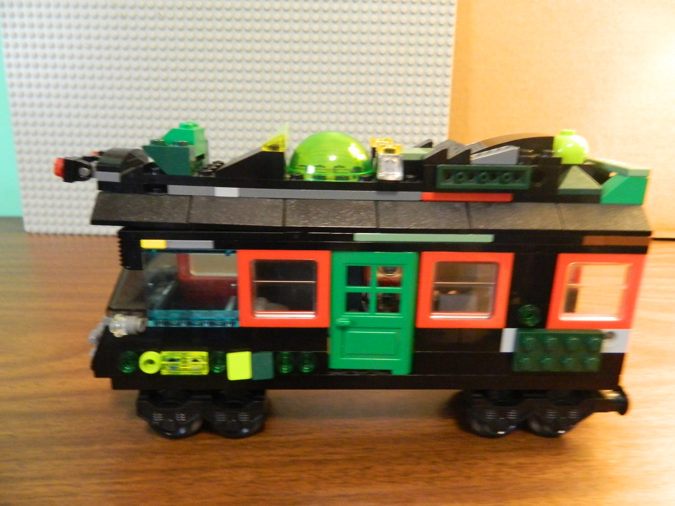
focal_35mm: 25
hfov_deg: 69.4
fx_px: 487
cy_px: 253
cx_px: 338
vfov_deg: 54.9
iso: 640
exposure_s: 1/10
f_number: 3.1
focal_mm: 4.5
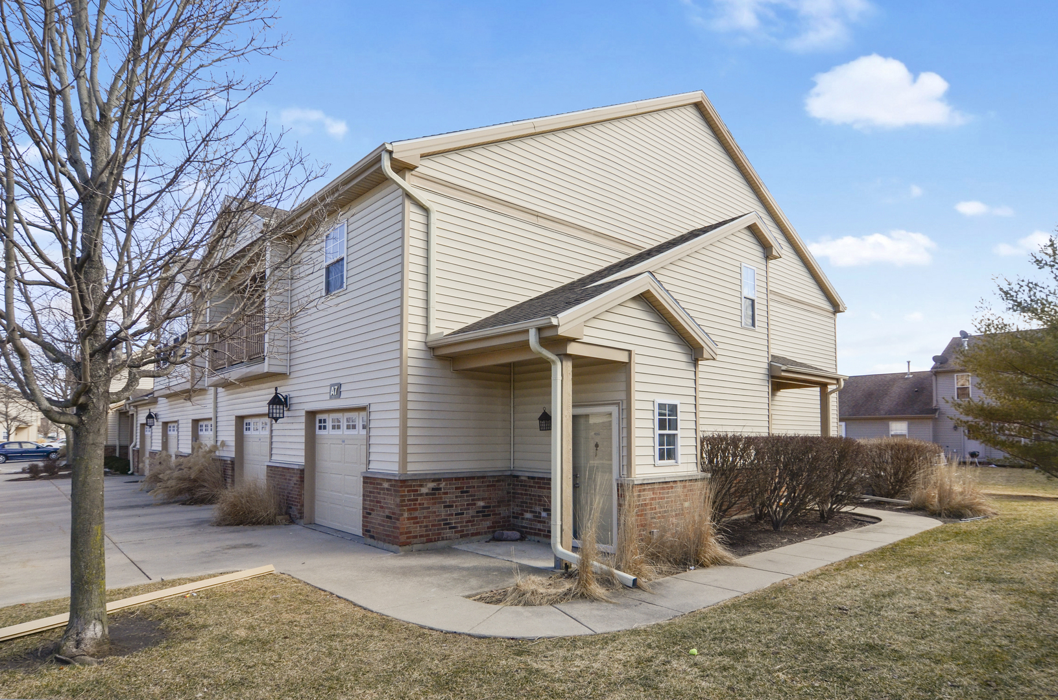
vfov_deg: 67.1
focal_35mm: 18
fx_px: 528
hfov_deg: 90.1
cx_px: 529
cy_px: 350
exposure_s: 1/800
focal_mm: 12
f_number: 8
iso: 320
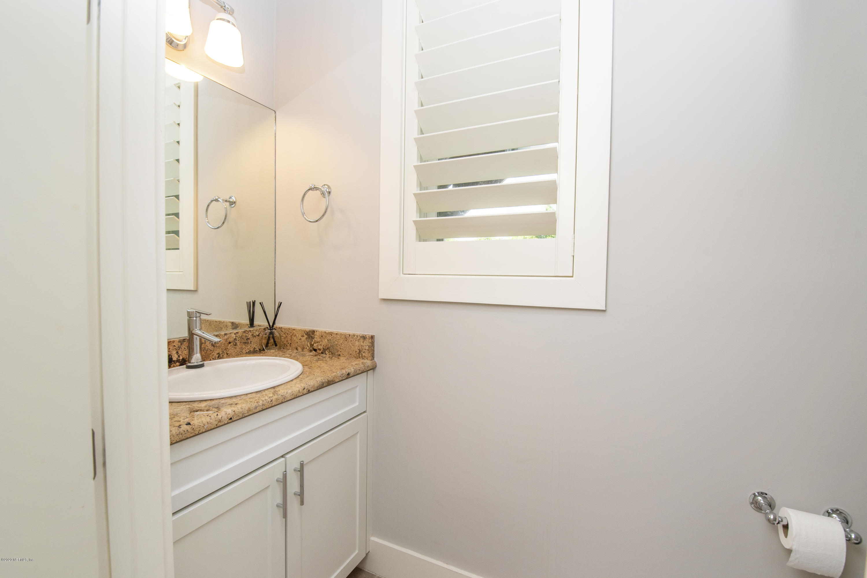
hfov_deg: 100.4
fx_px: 361
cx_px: 434
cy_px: 289
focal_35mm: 15
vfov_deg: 77.4
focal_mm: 15
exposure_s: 1/200
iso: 640
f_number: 6.3
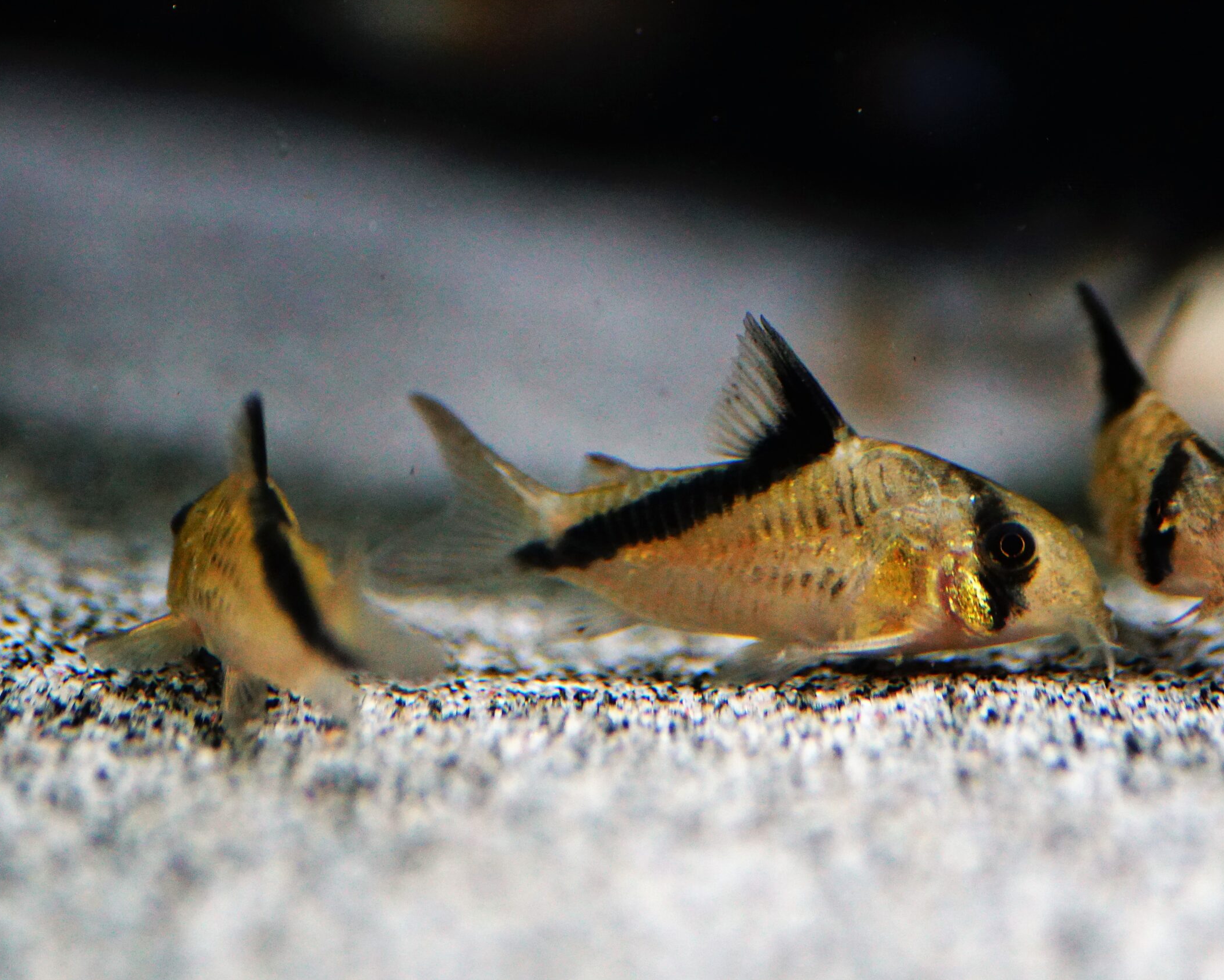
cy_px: 489
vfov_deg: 10.1
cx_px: 667
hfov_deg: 12.6
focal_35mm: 153
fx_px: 5543
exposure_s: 1/1000
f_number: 2.8
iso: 2500
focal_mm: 90
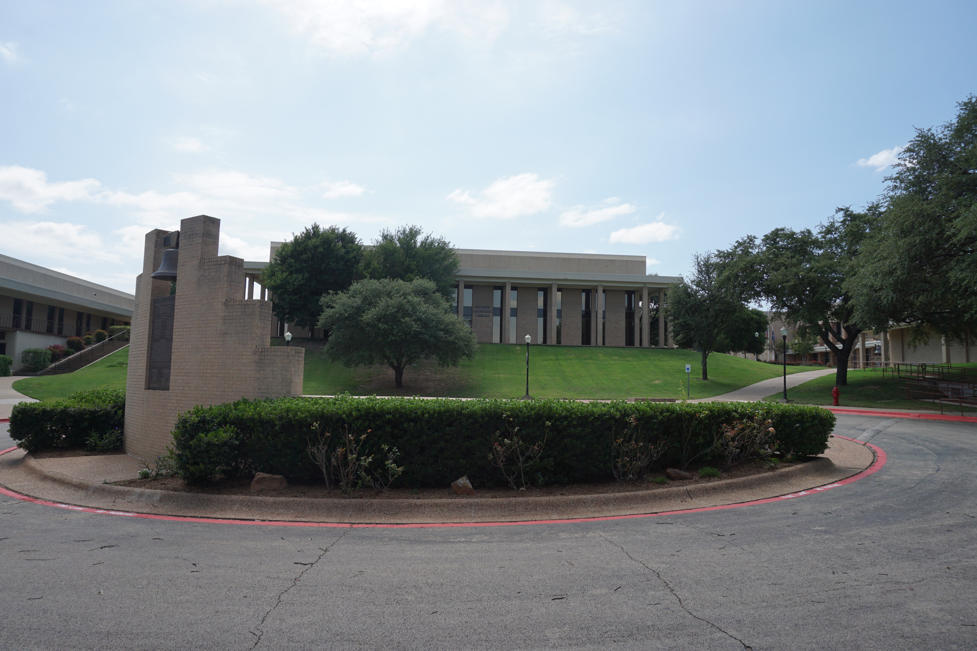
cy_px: 326
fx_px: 651
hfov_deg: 73.7
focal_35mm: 24
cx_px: 488
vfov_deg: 53.1
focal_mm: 16
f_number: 9
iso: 100
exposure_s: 1/250
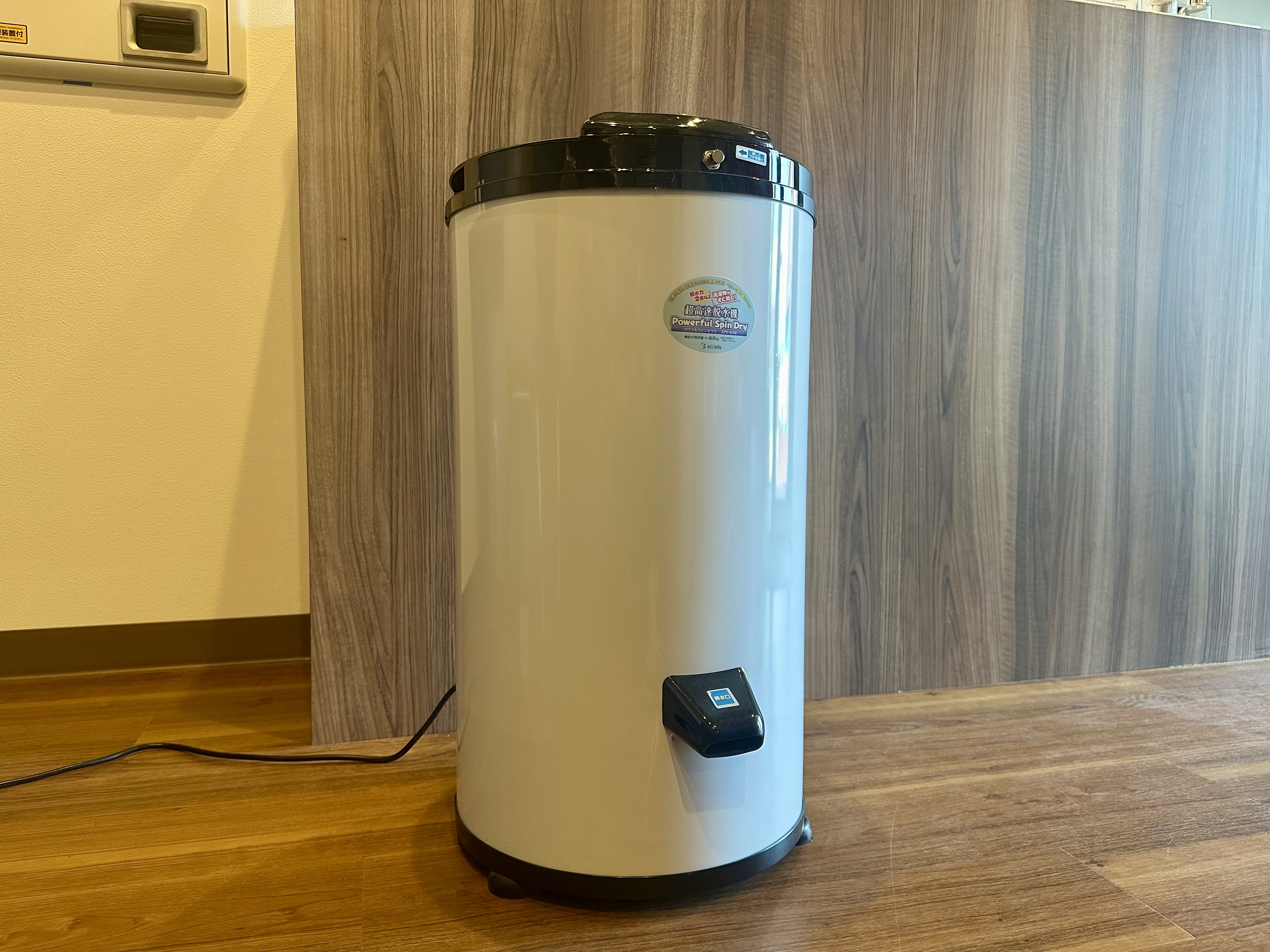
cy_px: 476
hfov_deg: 71.6
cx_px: 635
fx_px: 881
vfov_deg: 56.8
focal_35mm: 24
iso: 250
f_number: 1.78
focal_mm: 6.86
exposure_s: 1/50
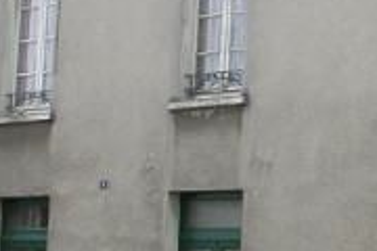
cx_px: 442
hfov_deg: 13.3
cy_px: 52
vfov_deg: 9.1
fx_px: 1571
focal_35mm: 150
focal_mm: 7.85
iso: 100
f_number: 4.7
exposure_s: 1/146
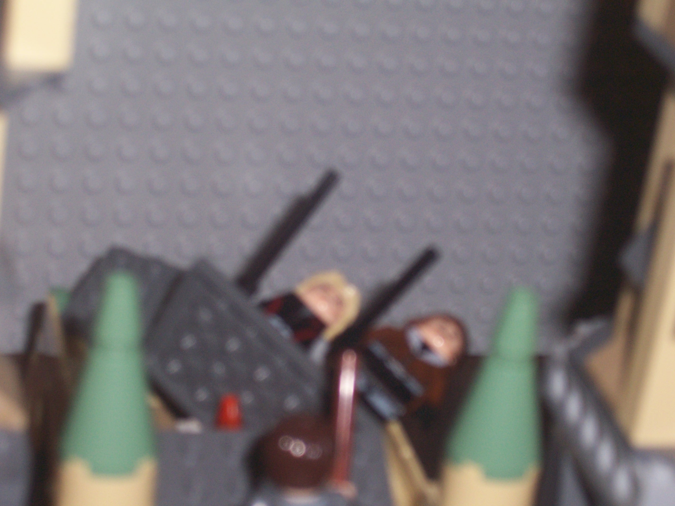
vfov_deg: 14.5
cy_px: 253
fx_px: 1989
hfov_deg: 19.3
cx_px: 338
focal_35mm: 102
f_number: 4.6
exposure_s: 1/90
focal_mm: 16.8
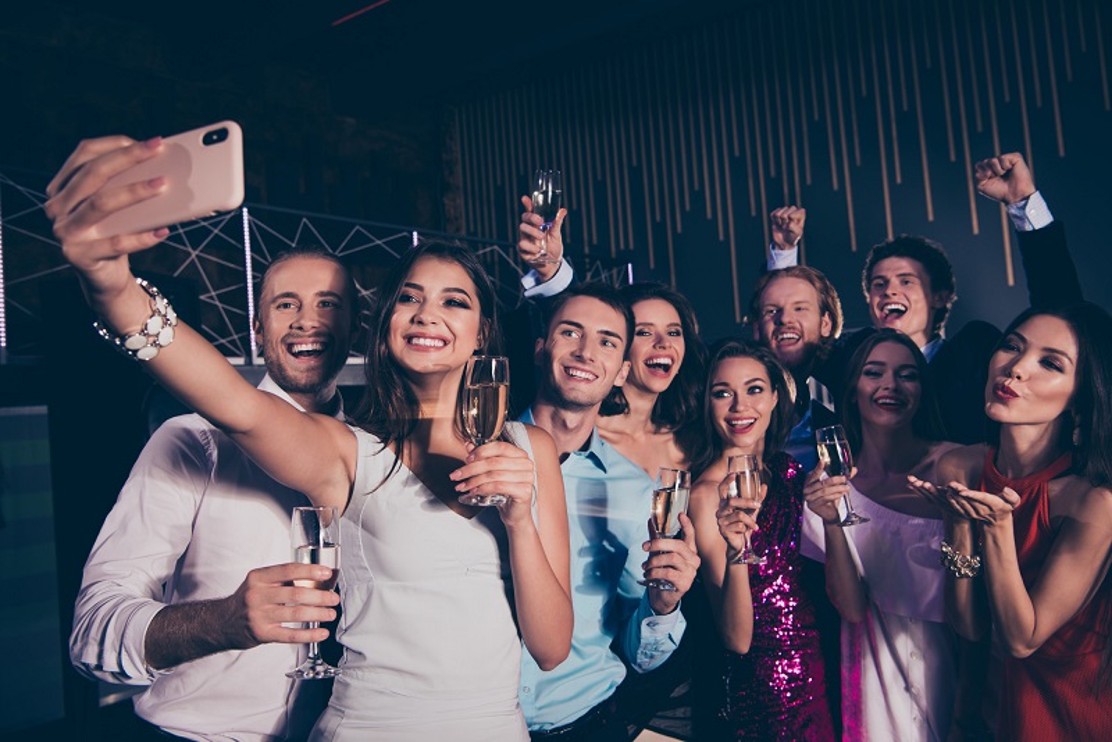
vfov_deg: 38.9
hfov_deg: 55.8
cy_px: 371
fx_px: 1051
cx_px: 556
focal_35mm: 34
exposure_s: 1/125
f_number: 5
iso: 100
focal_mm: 34
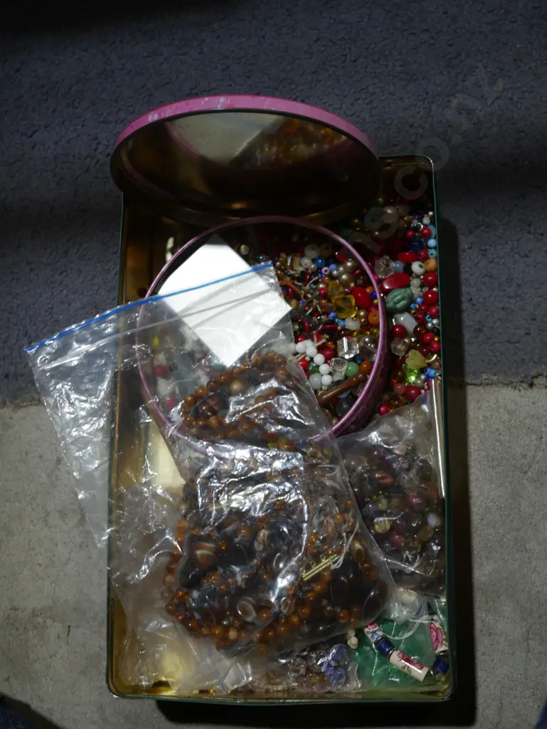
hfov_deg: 31.5
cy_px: 364
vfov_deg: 41.2
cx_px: 274
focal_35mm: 46
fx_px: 968
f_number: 5.1
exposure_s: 1/60
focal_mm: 23
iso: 200
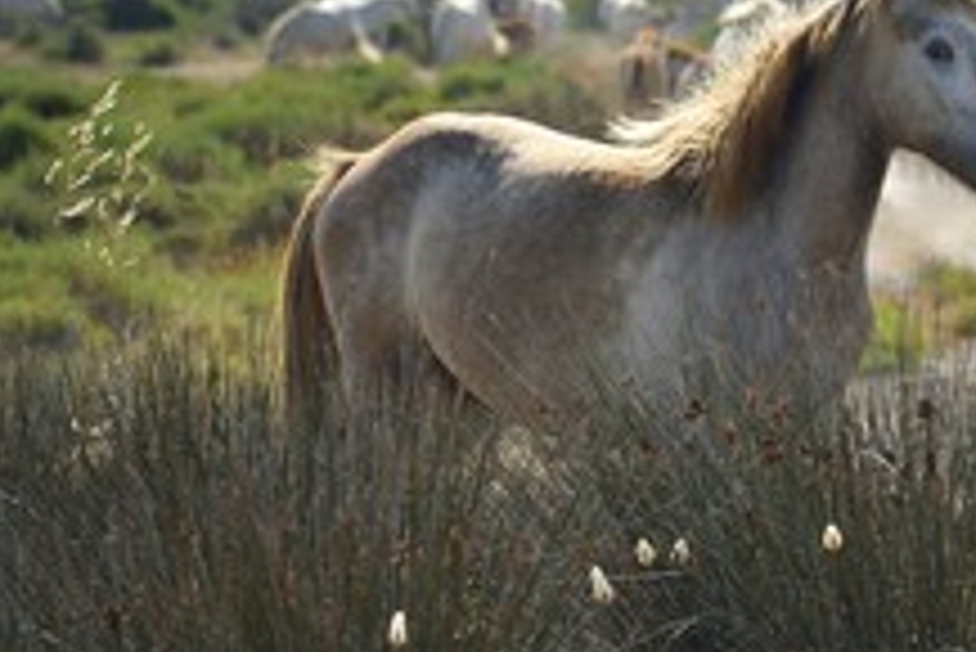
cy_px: 369
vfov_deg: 3.6
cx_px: 868
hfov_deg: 5.3
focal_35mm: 387
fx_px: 10499
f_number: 10
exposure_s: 1/500
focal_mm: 200
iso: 200
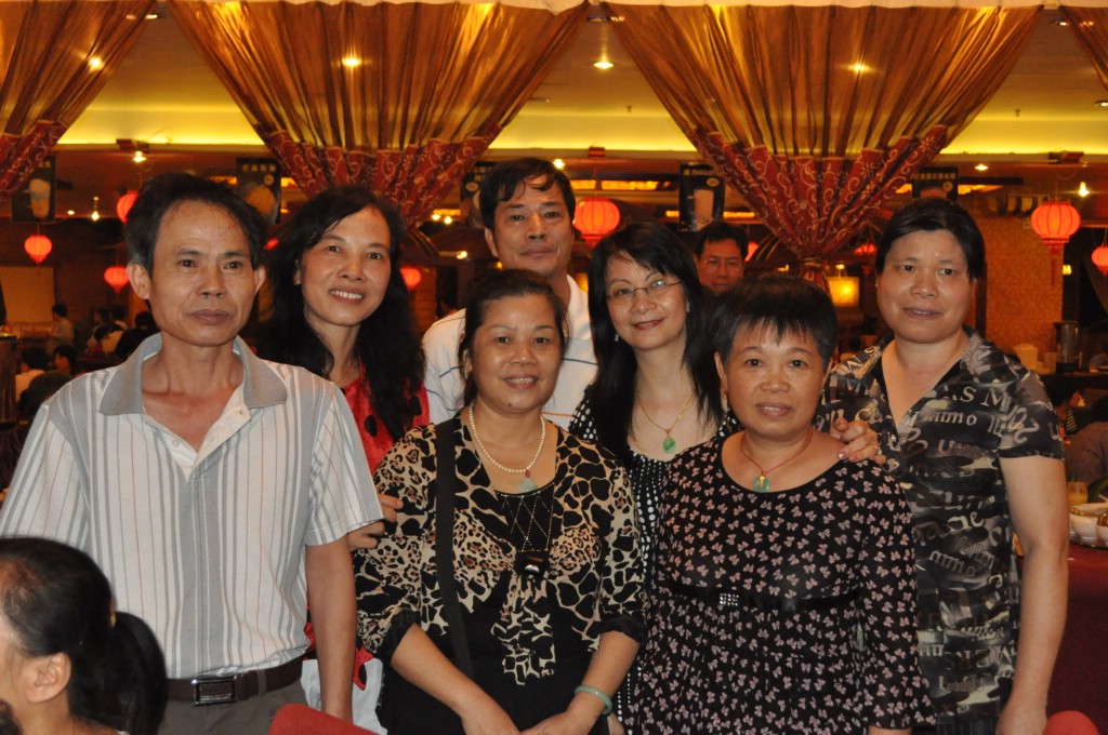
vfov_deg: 28.0
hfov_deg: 41.2
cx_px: 554
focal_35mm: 48
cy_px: 368
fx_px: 1475
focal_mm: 32
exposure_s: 1/100
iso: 3200
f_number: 5.6
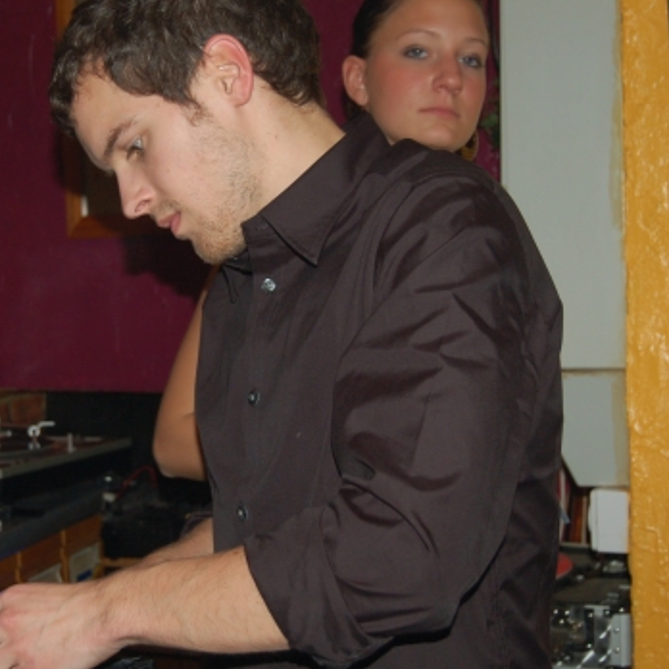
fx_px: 1640
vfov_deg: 23.0
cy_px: 296
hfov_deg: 22.9
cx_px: 190
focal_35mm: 75
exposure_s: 1/60
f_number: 4.5
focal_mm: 34
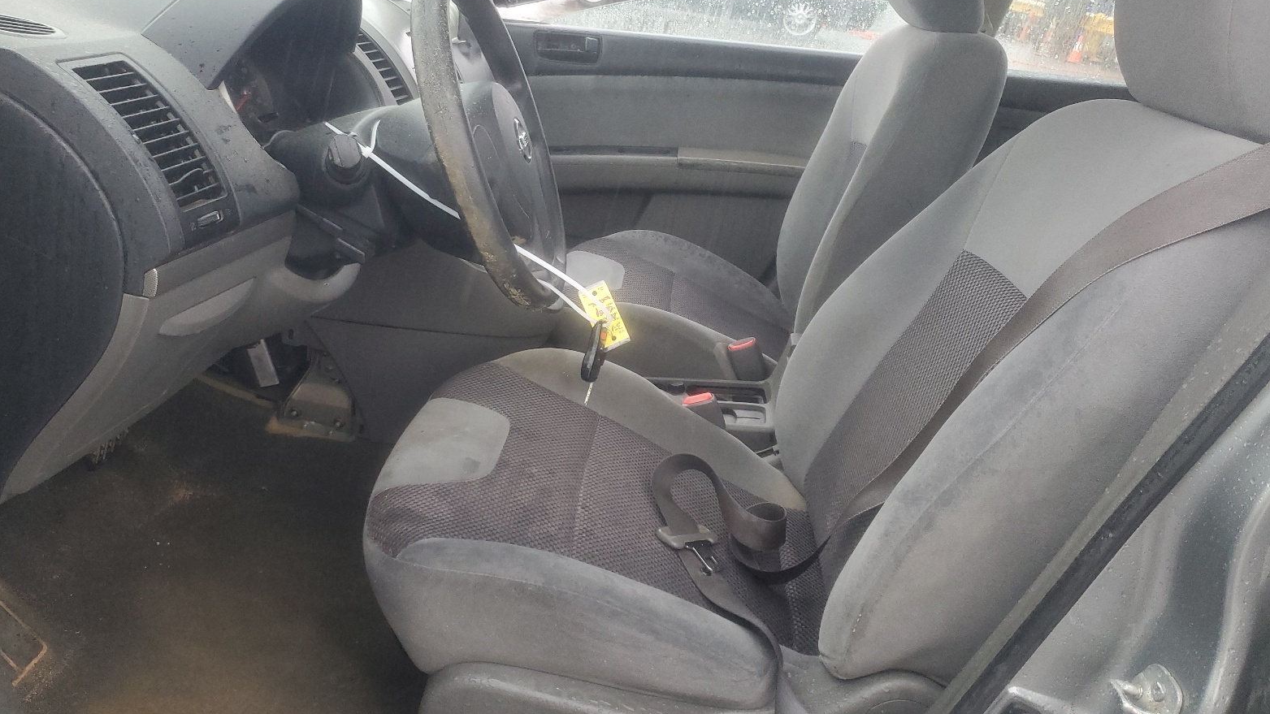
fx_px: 977
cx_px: 622
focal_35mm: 29
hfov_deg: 66.1
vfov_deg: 40.1
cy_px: 319
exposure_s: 1/60.2
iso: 149
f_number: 1.5
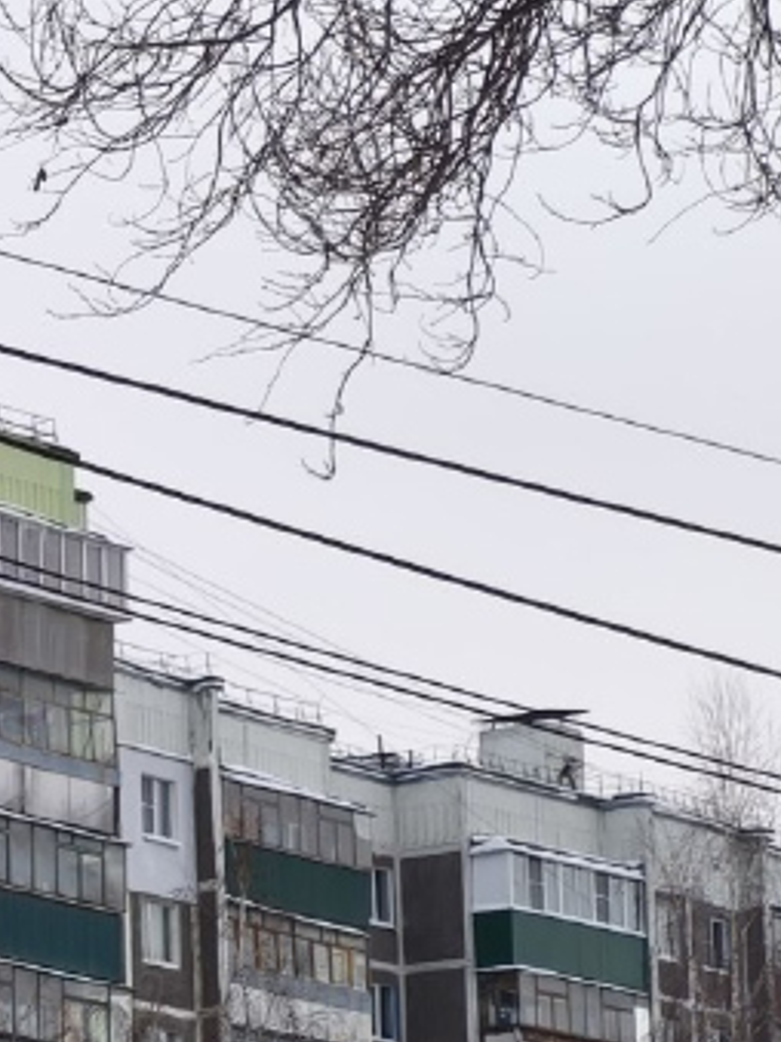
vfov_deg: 10.2
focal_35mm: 192
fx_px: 5779
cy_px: 961
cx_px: -855
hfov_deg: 7.4
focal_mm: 7.1
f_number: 1.9
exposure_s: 1/161
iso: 50
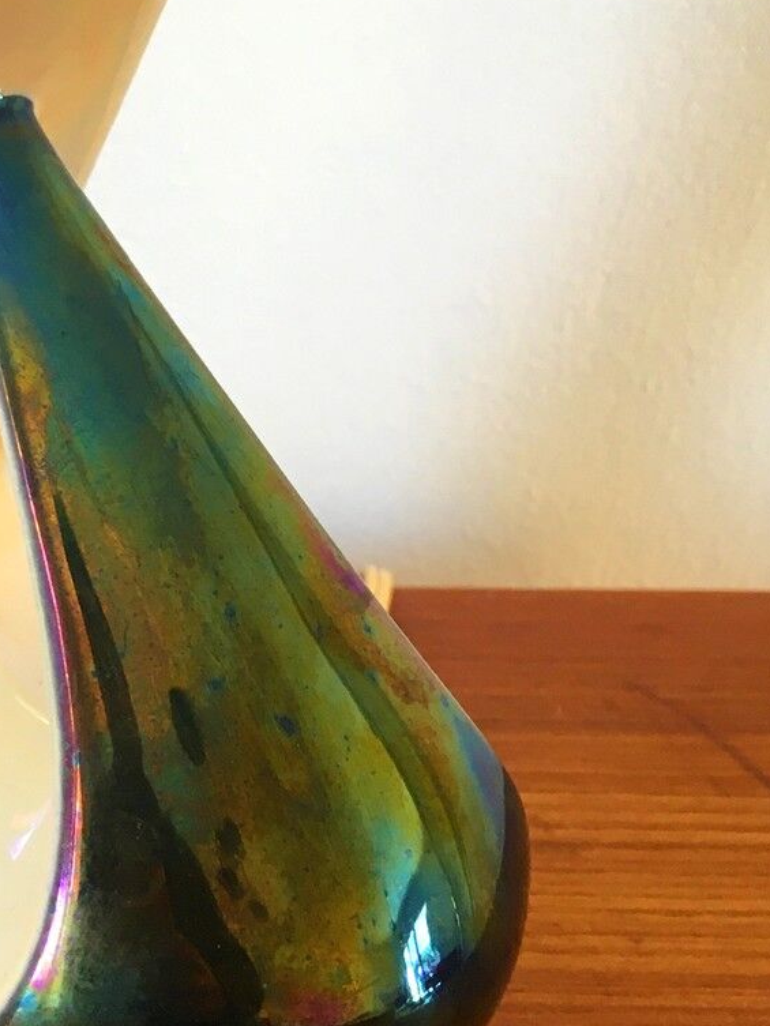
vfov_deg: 24.9
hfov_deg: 18.8
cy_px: 187
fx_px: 2283
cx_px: 56
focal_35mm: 77
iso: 64
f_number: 2.2
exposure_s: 1/33
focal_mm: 4.15
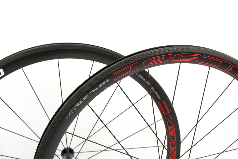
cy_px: 80
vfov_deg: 29.9
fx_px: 297
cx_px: 119
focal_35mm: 45
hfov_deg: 43.6
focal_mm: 30.5
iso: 200
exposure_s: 1/60
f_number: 4.7
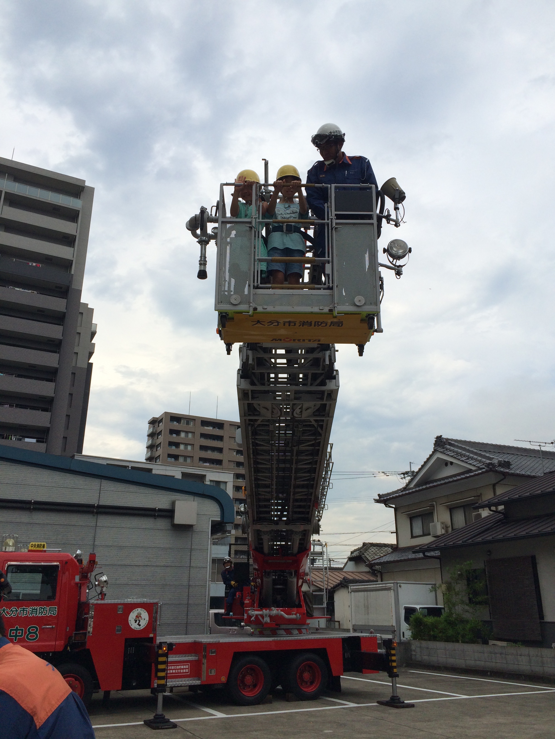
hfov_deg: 46.8
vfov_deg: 60.0
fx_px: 641
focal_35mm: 30
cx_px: 278
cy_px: 370
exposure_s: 1/2564
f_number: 2.2
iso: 32
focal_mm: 4.12
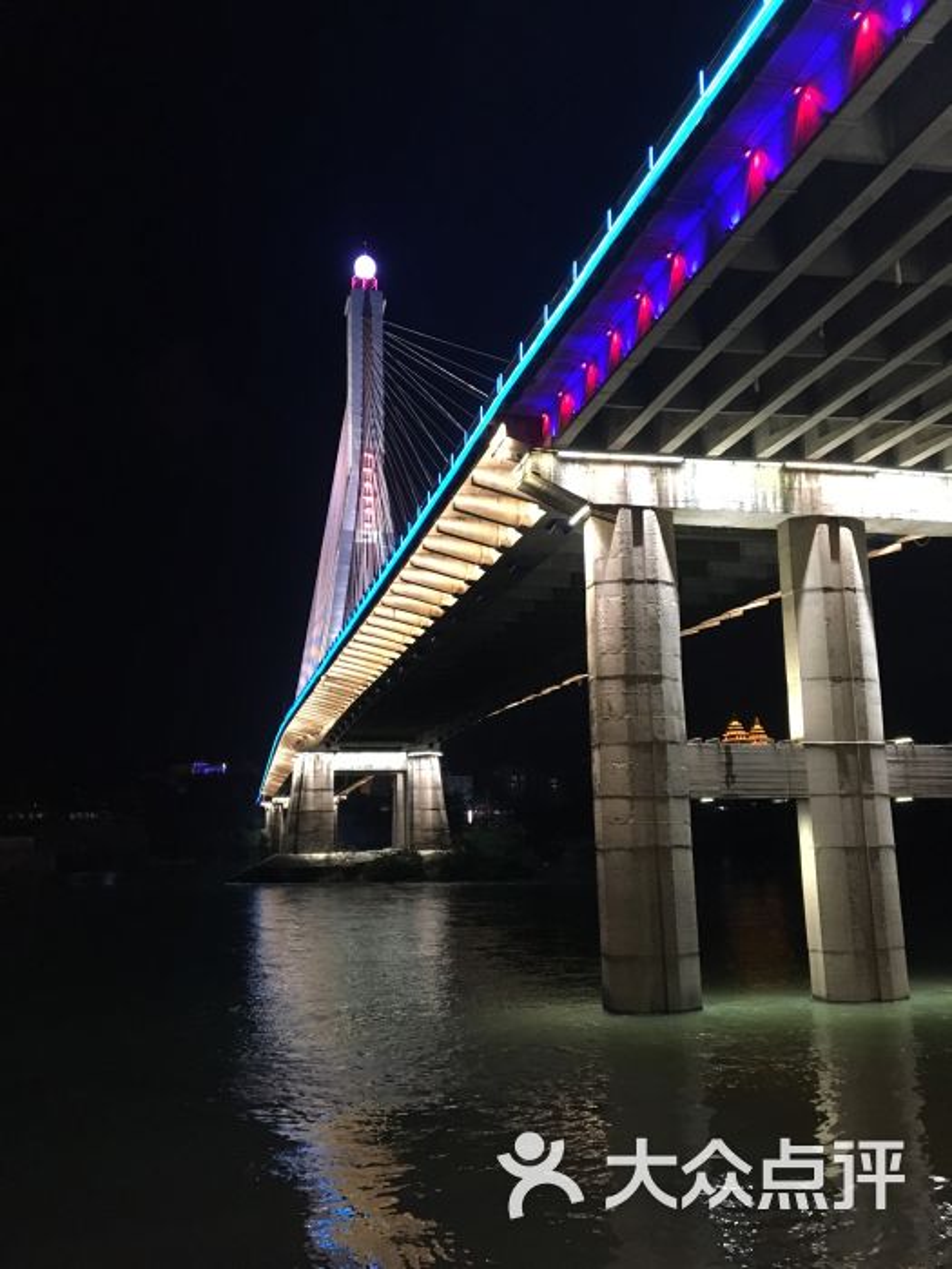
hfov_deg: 48.2
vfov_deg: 61.7
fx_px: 1063
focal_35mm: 29
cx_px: 476
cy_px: 634
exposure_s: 1/17
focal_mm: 4.15
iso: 250
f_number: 2.2
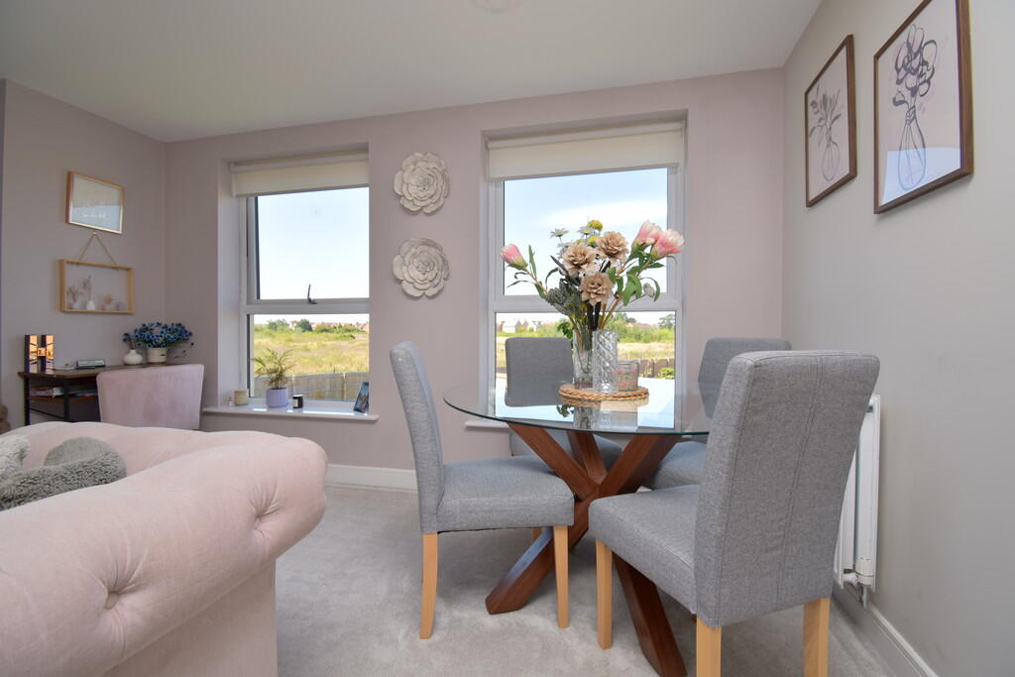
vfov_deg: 77.3
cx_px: 508
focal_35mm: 15
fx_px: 423
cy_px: 338
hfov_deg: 100.4
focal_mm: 10
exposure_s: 1/200
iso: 125
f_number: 5
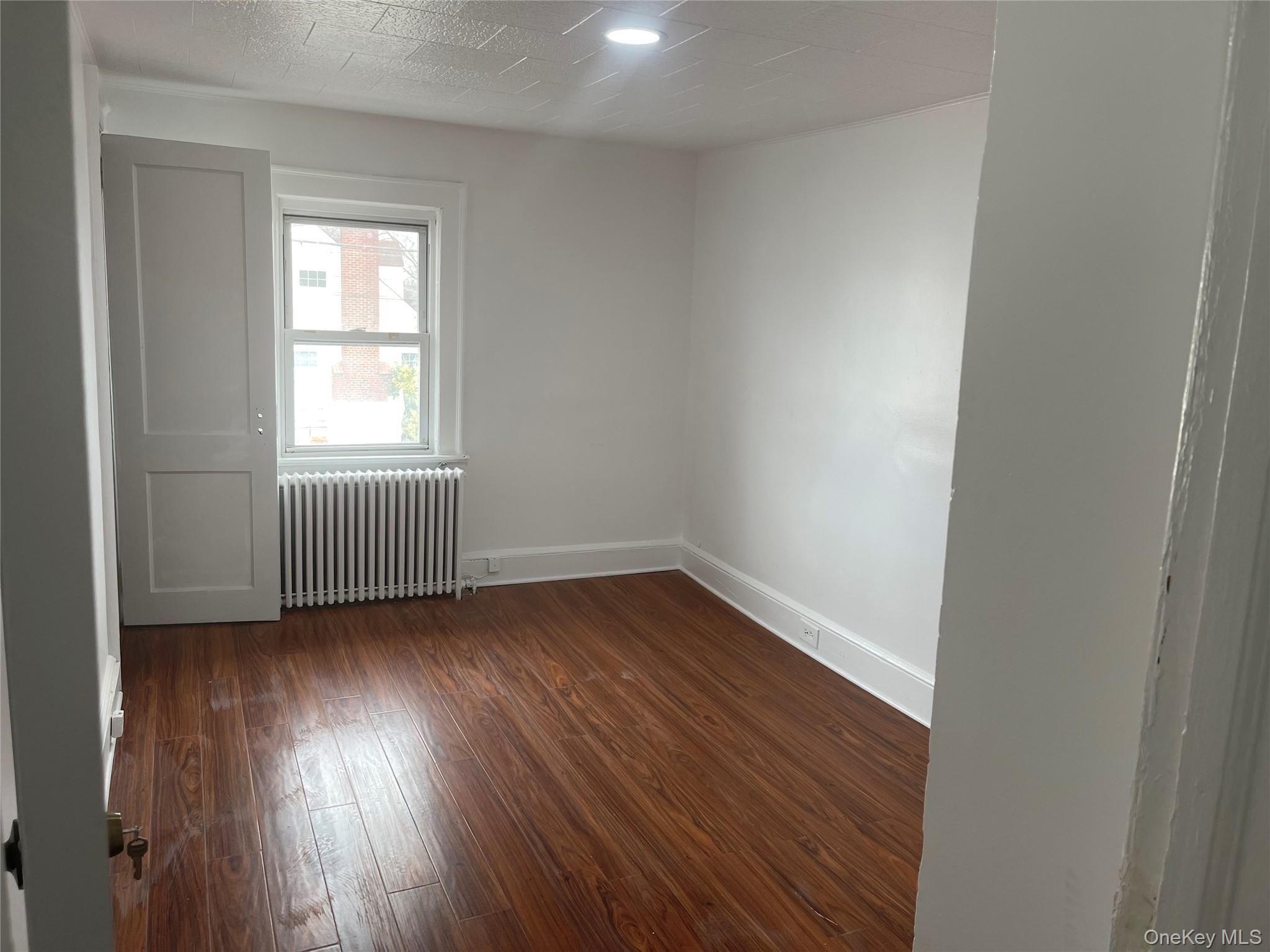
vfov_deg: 53.1
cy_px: 476
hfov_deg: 67.3
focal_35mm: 26
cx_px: 635
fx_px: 954
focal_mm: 5.1
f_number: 1.6
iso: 64
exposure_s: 1/120
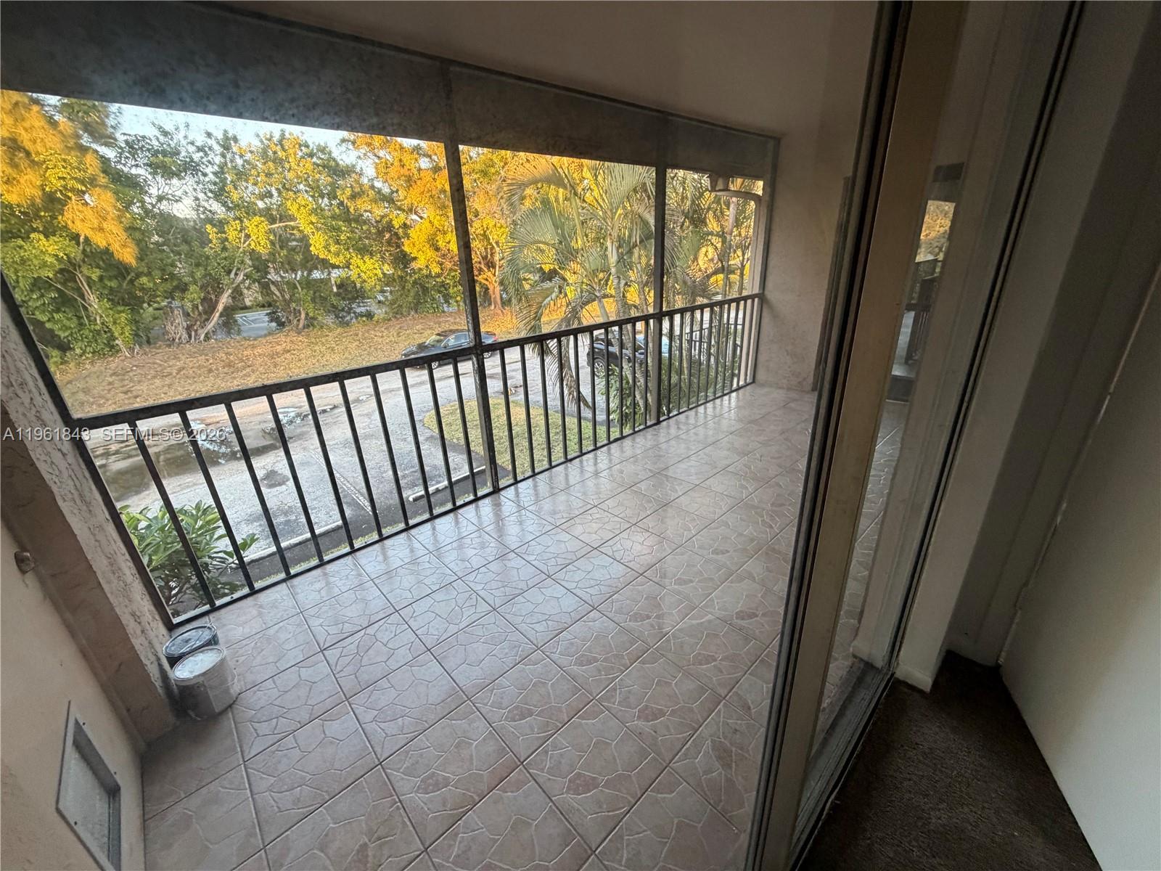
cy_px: 436
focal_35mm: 14
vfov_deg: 85.7
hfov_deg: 102.1
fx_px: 470
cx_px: 580
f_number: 2.2
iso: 320
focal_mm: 2.22
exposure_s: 1/107
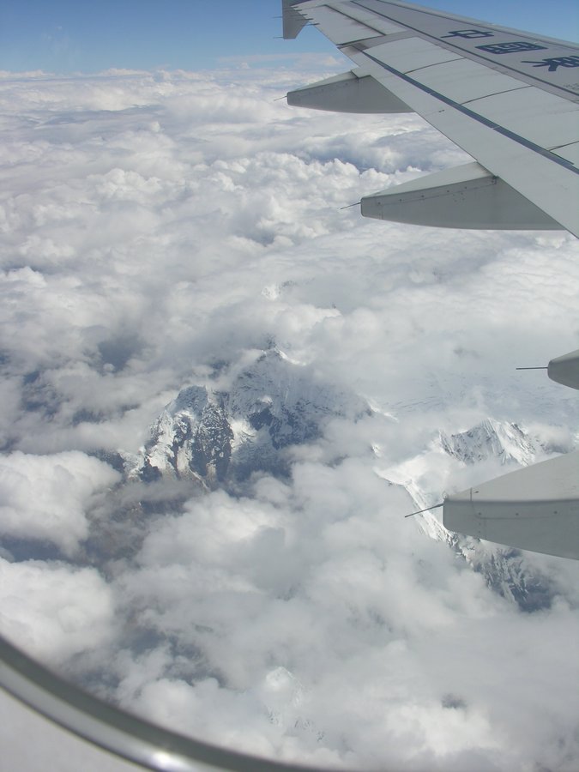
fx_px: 959
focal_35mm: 43
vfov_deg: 43.9
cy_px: 386
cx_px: 290
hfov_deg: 33.6
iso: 50
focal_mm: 11
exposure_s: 1/279
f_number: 7.3
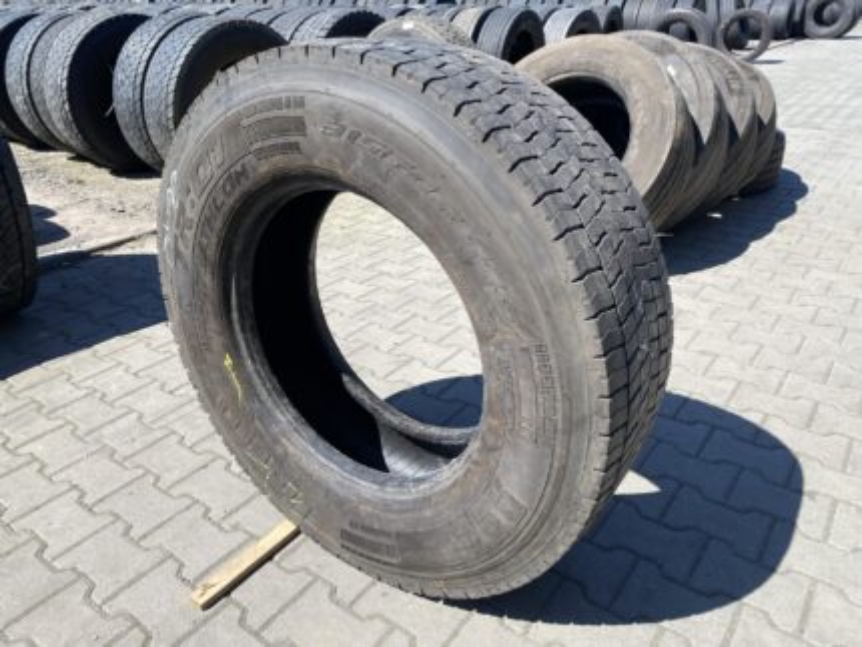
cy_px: 324
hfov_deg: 67.3
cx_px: 431
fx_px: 648
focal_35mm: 26
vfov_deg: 53.1
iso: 32
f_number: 1.8
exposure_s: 1/1464
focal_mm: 4.25
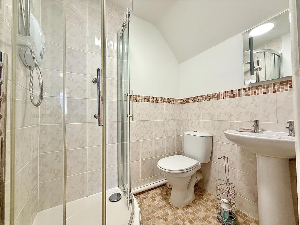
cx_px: 150
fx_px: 121
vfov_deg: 85.7
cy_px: 112
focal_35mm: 14
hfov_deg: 102.1
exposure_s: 1/100
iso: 160
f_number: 2.2
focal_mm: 2.22
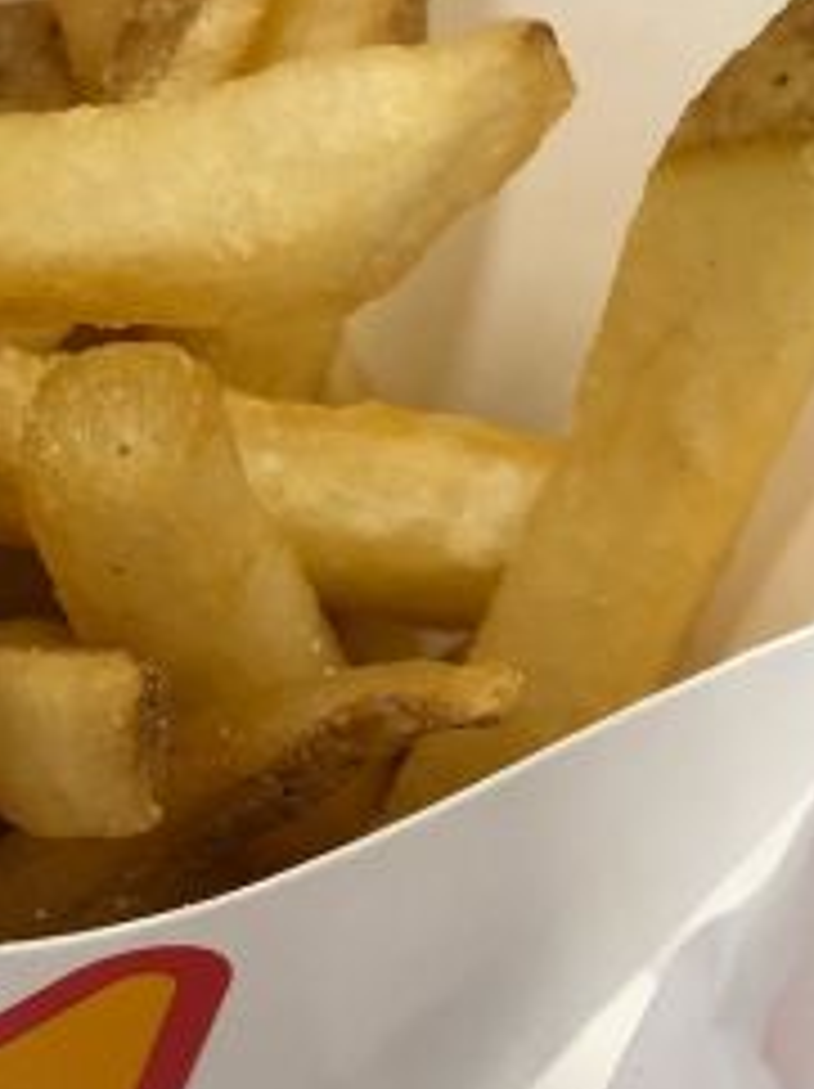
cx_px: -191
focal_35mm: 81
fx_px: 2544
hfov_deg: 17.3
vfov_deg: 24.1
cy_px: 684
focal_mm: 4
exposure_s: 1/33
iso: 40
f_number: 1.8
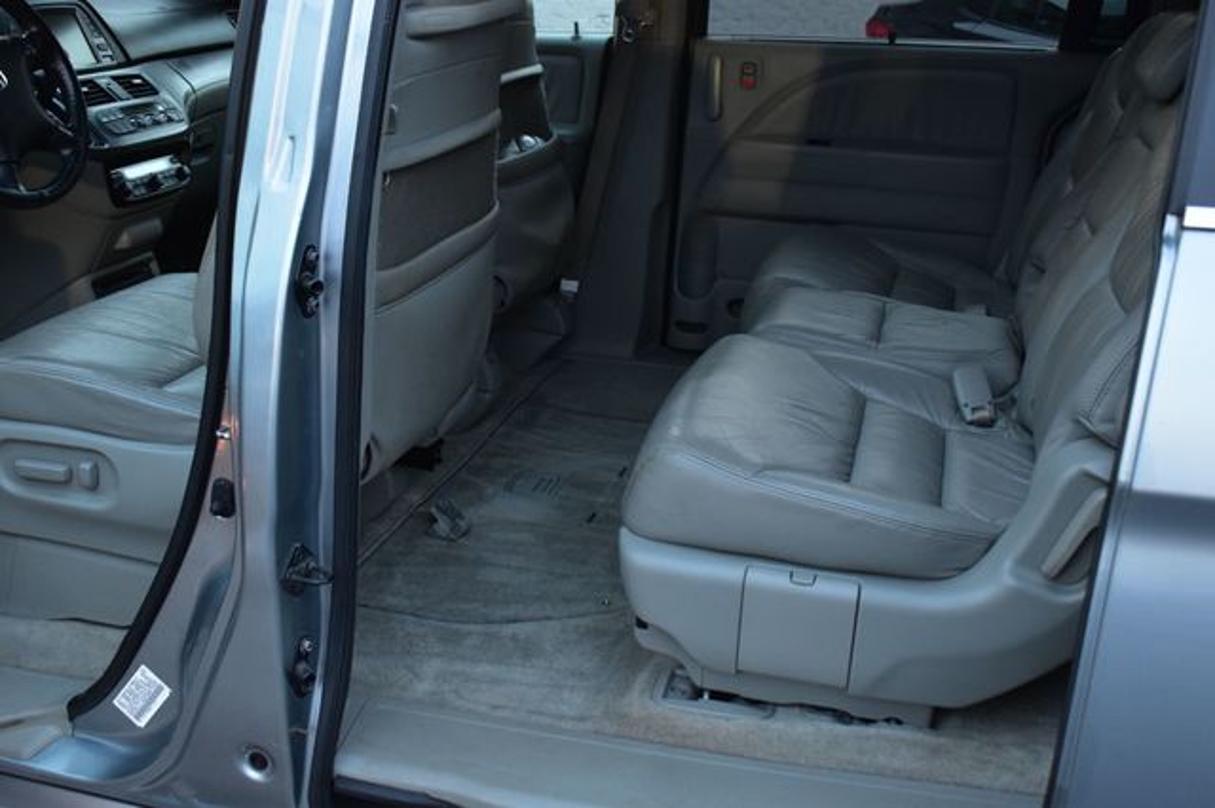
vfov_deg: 34.2
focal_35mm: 39
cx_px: 608
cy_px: 404
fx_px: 1316
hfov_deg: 49.6
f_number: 5.6
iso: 1600
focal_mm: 26
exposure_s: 1/15
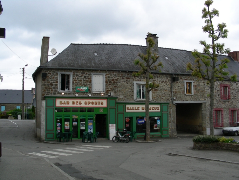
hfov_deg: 49.0
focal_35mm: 38
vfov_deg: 37.7
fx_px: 262
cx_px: 120
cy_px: 90
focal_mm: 6.3
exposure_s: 1/501
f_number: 4
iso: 50
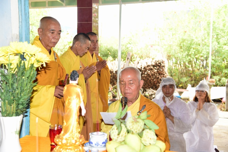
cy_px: 76
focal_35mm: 50
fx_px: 317
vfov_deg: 27.0
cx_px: 114
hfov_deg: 39.6
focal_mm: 50
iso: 400
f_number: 4.5
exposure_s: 1/60
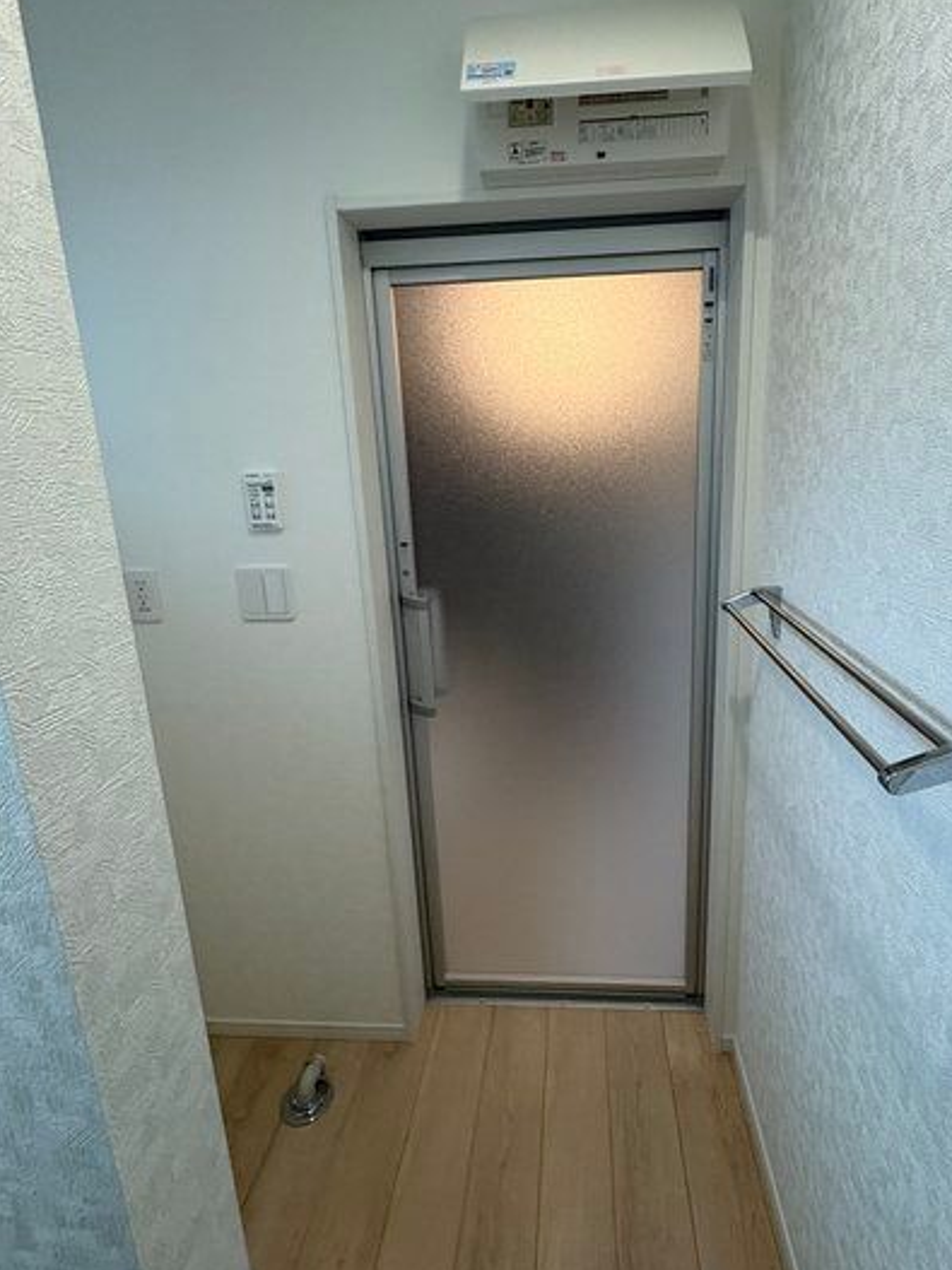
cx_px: 537
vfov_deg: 90.9
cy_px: 588
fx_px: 624
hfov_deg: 74.4
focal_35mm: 17
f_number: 2.2
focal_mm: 2.22
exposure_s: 1/100
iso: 200
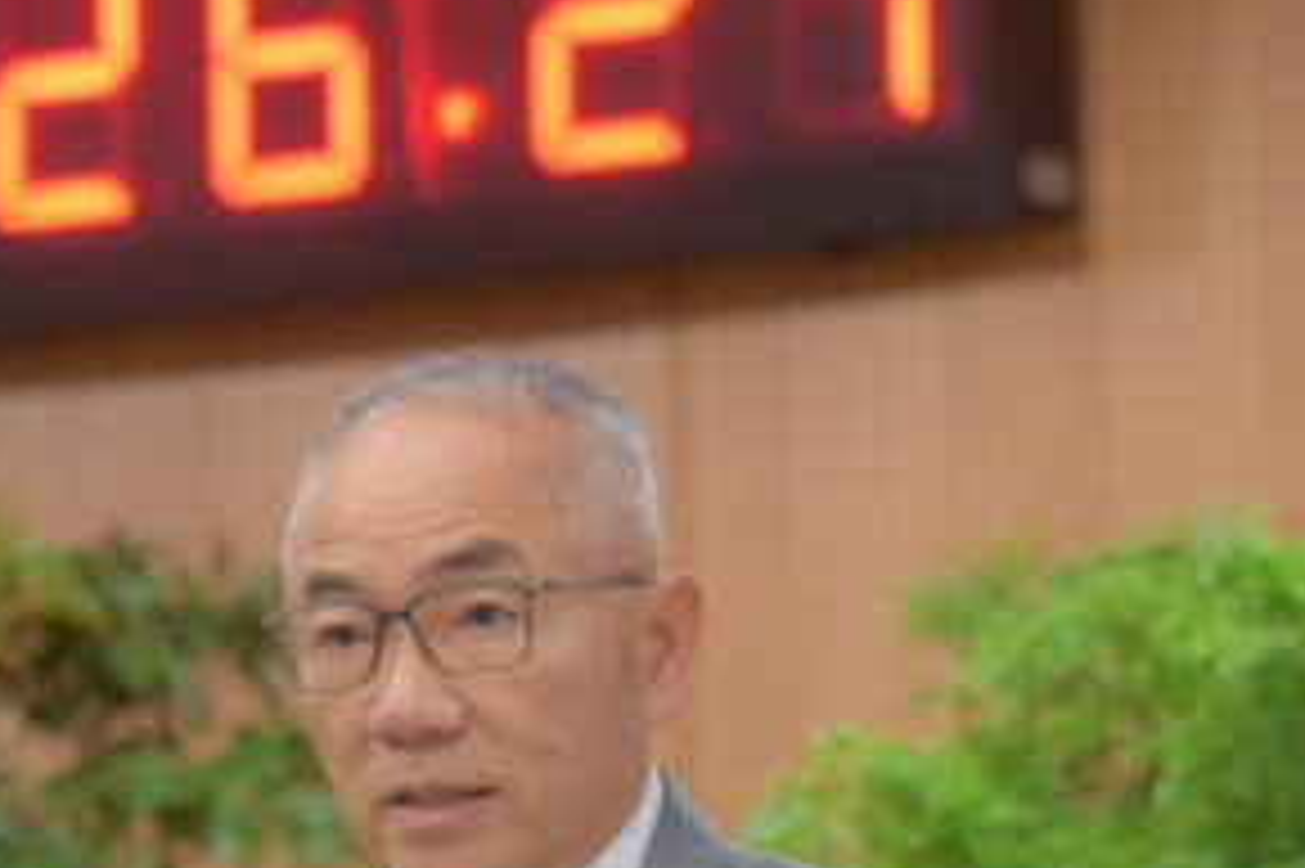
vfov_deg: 2.8
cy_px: 899
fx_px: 17969
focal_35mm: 496
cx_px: 261
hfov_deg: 4.2
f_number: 3.2
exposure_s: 1/200
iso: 2500
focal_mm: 125
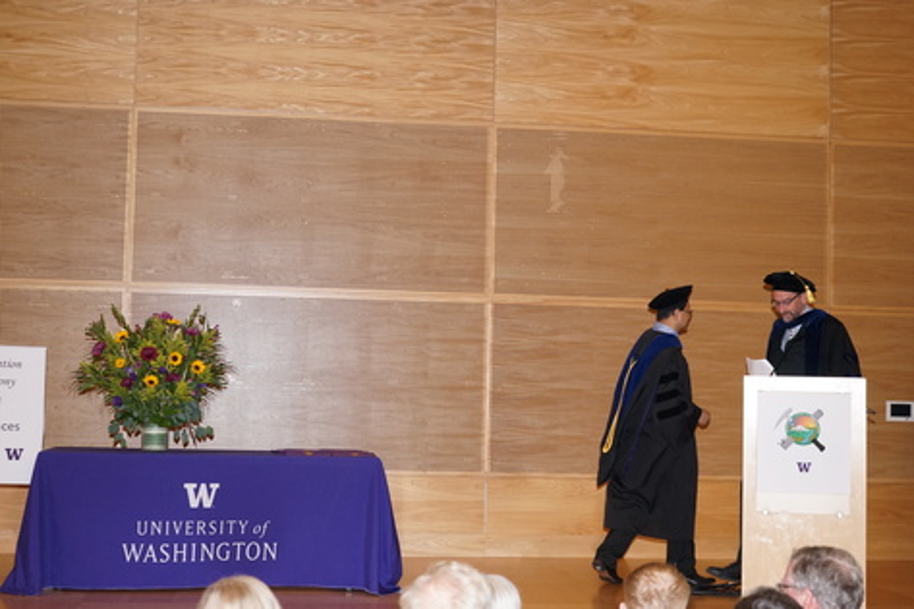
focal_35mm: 57
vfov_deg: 23.8
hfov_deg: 35.1
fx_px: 1447
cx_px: 457
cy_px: 304
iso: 1600
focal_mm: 57
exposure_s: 1/80
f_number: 5
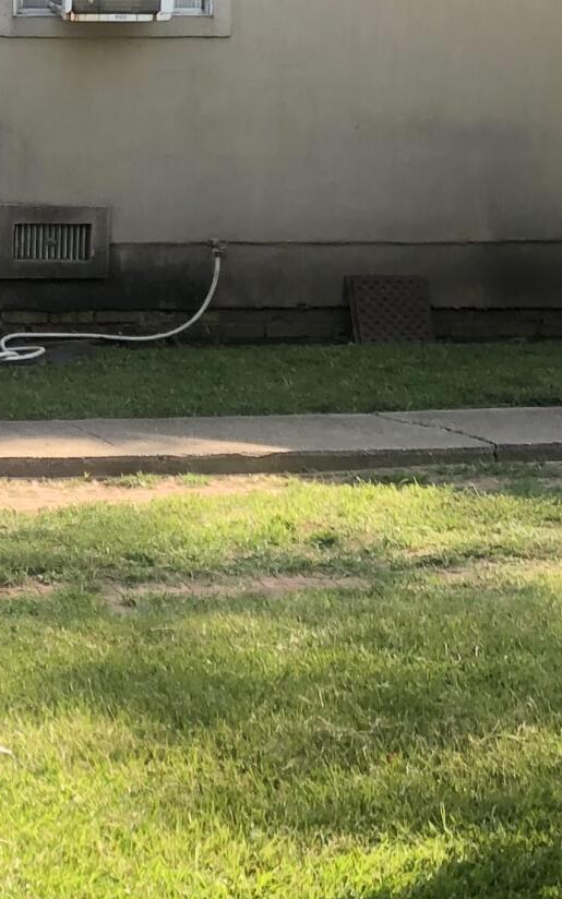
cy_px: 197
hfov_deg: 11.5
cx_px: -345
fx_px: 2647
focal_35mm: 108
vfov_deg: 19.1
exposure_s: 1/326
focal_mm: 4
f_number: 1.8
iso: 20
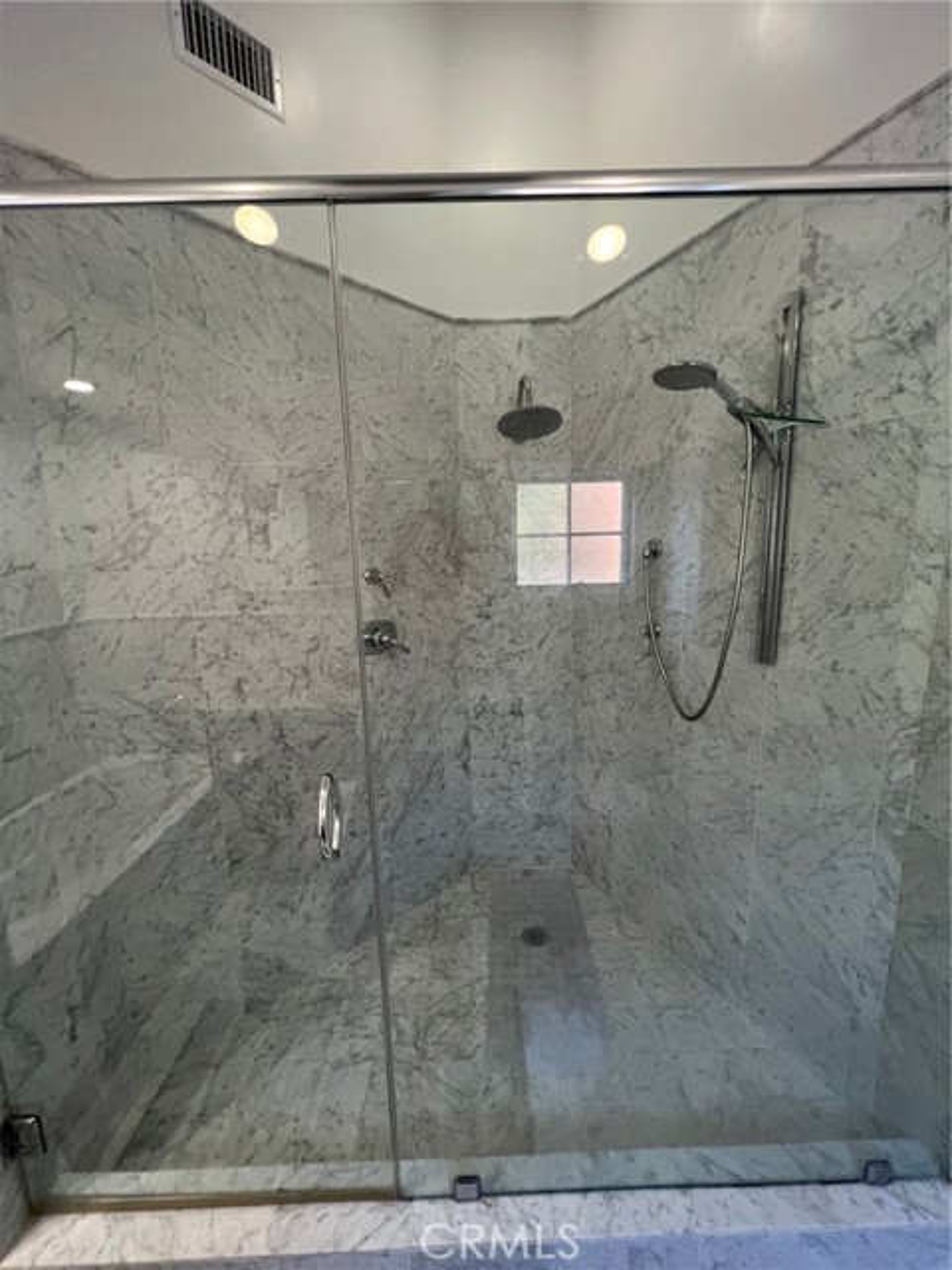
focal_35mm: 13
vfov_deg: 106.2
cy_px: 635
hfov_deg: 89.9
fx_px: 477
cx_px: 476
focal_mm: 1.57
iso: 200
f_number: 1.8
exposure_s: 1/60
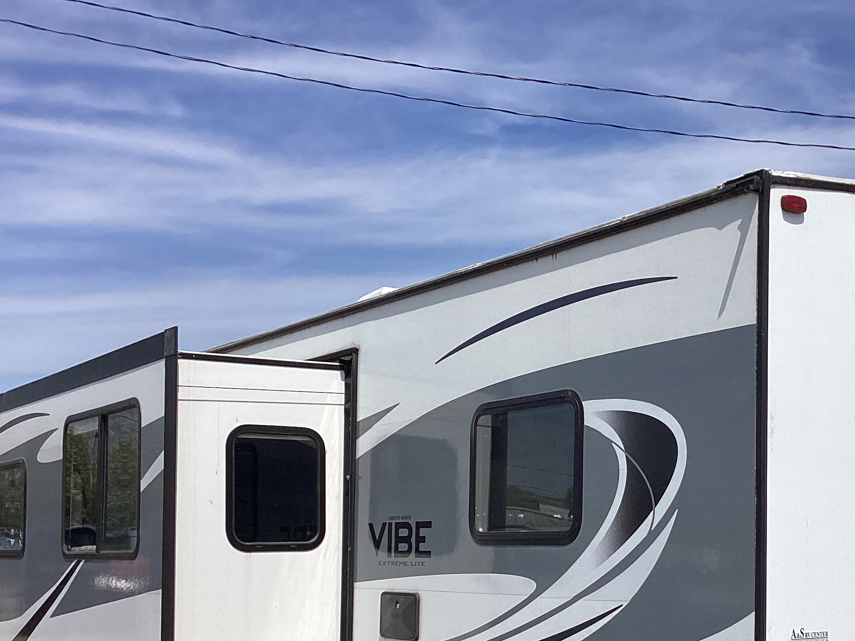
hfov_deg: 36.8
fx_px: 1260
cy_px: 505
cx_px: 610
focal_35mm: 51
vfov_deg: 28.0
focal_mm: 3.3
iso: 25
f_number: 2.4
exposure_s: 1/2809
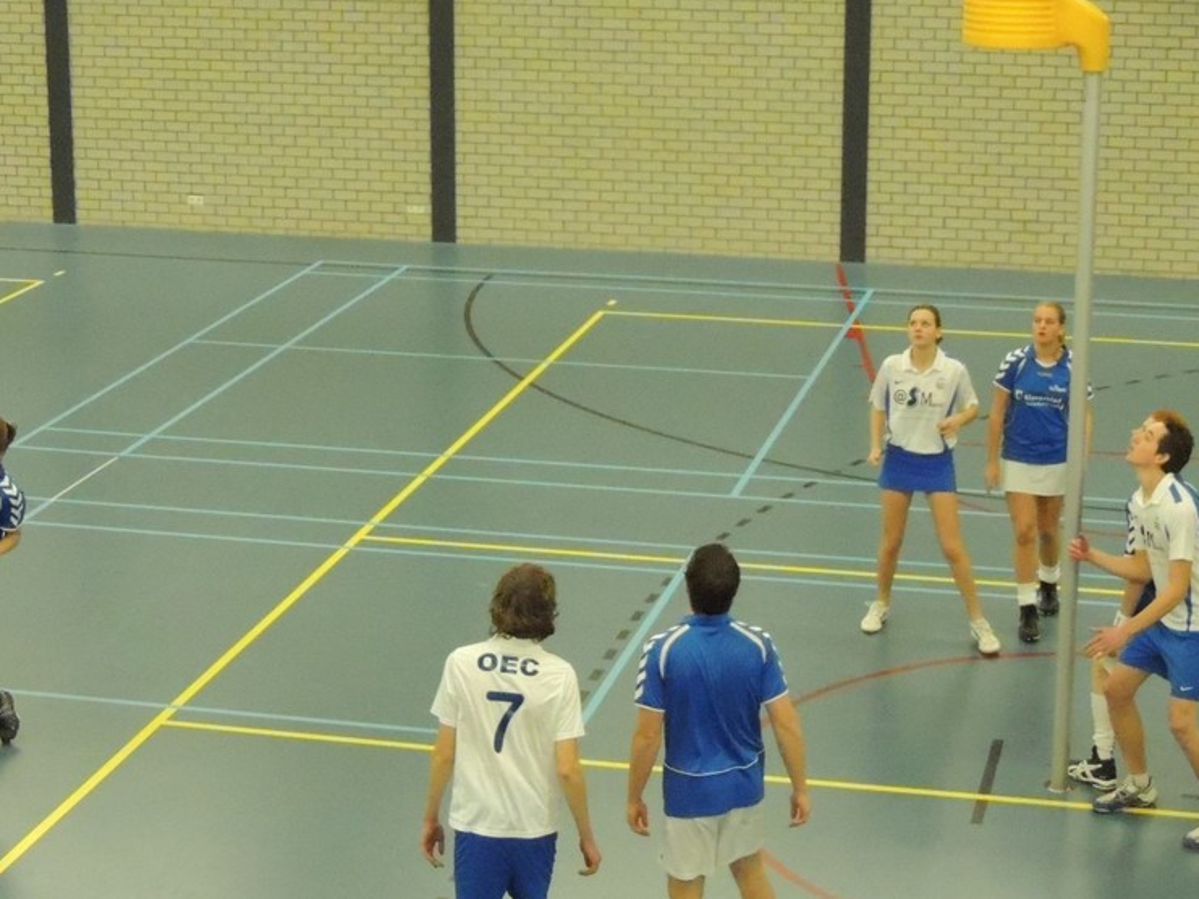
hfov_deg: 25.7
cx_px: 583
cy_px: 369
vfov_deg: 19.4
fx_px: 2633
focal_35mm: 76
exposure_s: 1/250
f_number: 3.7
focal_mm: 9.8
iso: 3200
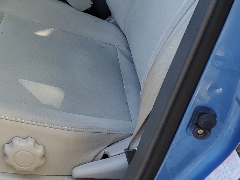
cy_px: -24
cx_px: -40
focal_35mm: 73
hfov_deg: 24.4
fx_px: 506
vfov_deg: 19.2
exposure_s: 1/238
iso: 50
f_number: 1.5
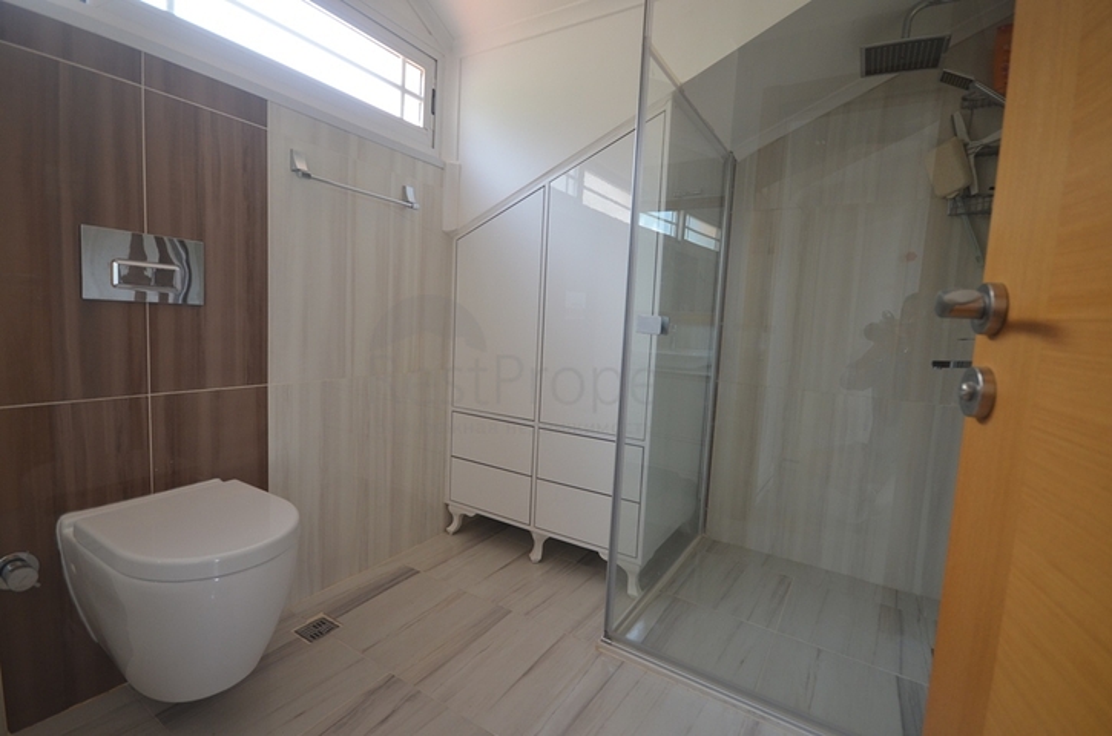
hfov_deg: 95.1
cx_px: 556
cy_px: 368
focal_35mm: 16
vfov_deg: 71.8
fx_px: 509
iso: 400
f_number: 4.2
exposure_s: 1/80
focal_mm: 11
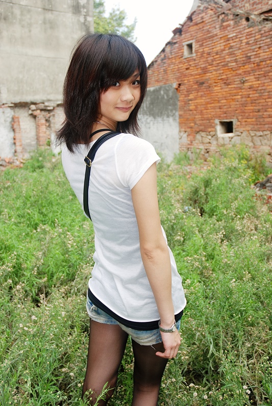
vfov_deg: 53.1
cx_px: 136
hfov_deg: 37.0
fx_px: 407
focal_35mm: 36
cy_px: 203
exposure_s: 1/200
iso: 100
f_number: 3.8
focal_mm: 24
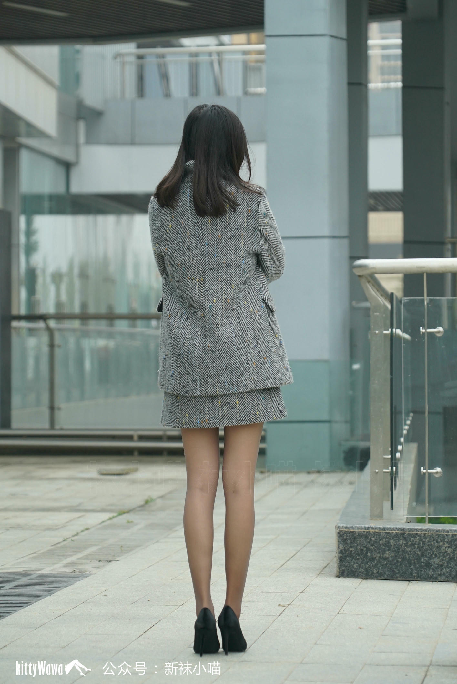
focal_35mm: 150
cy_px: 342
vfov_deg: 13.7
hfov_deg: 9.2
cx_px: 228
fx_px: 2852
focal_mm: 150
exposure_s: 1/160
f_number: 6.3
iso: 400
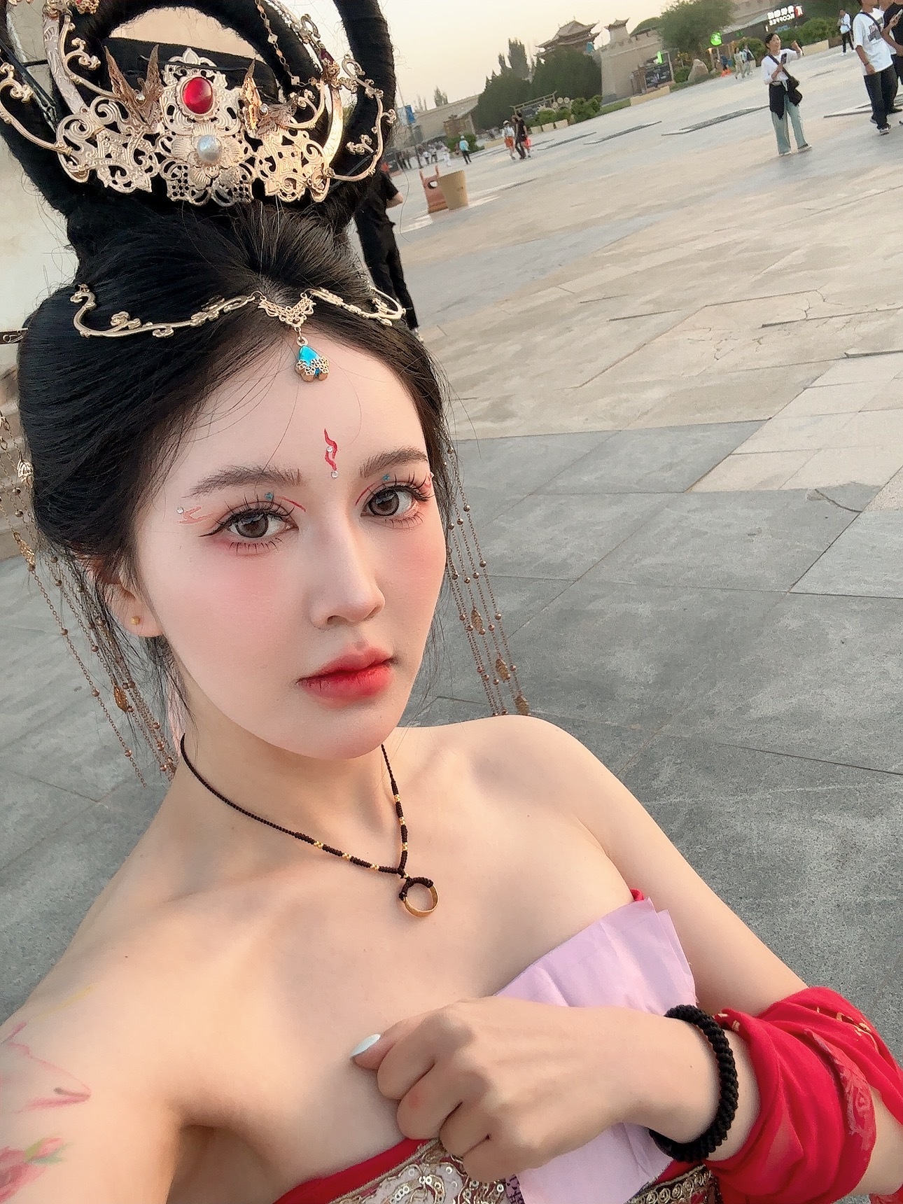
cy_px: 602
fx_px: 1043
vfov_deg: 60.0
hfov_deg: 46.8
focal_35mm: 30
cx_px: 452
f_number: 1.9
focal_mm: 2.69
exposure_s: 1/121
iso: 64
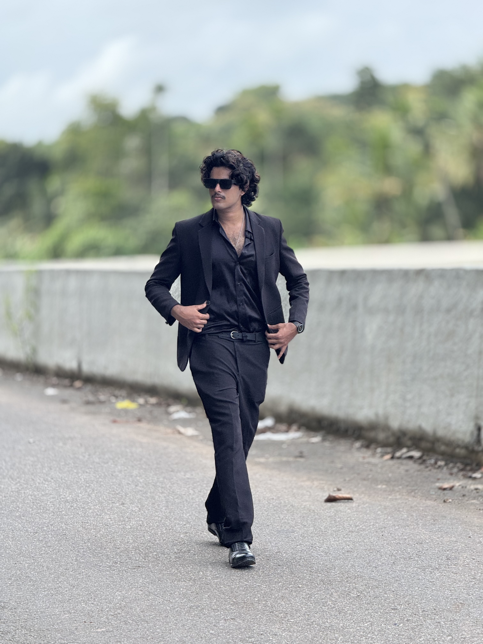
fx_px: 2232
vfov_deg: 16.4
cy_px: 322
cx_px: 242
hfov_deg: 12.3
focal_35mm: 120
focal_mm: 15.66
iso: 50
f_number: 2.8
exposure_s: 1/319
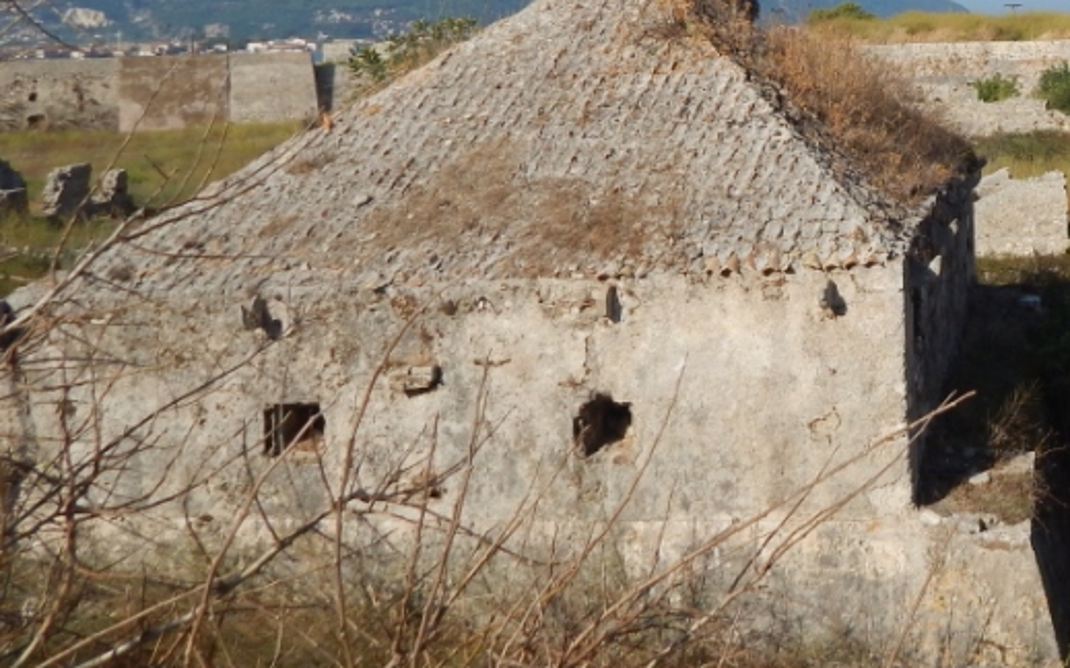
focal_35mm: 46
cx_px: 1033
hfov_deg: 39.2
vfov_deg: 26.7
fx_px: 1341
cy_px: 23
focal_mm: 4
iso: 125
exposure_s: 1/640
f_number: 6
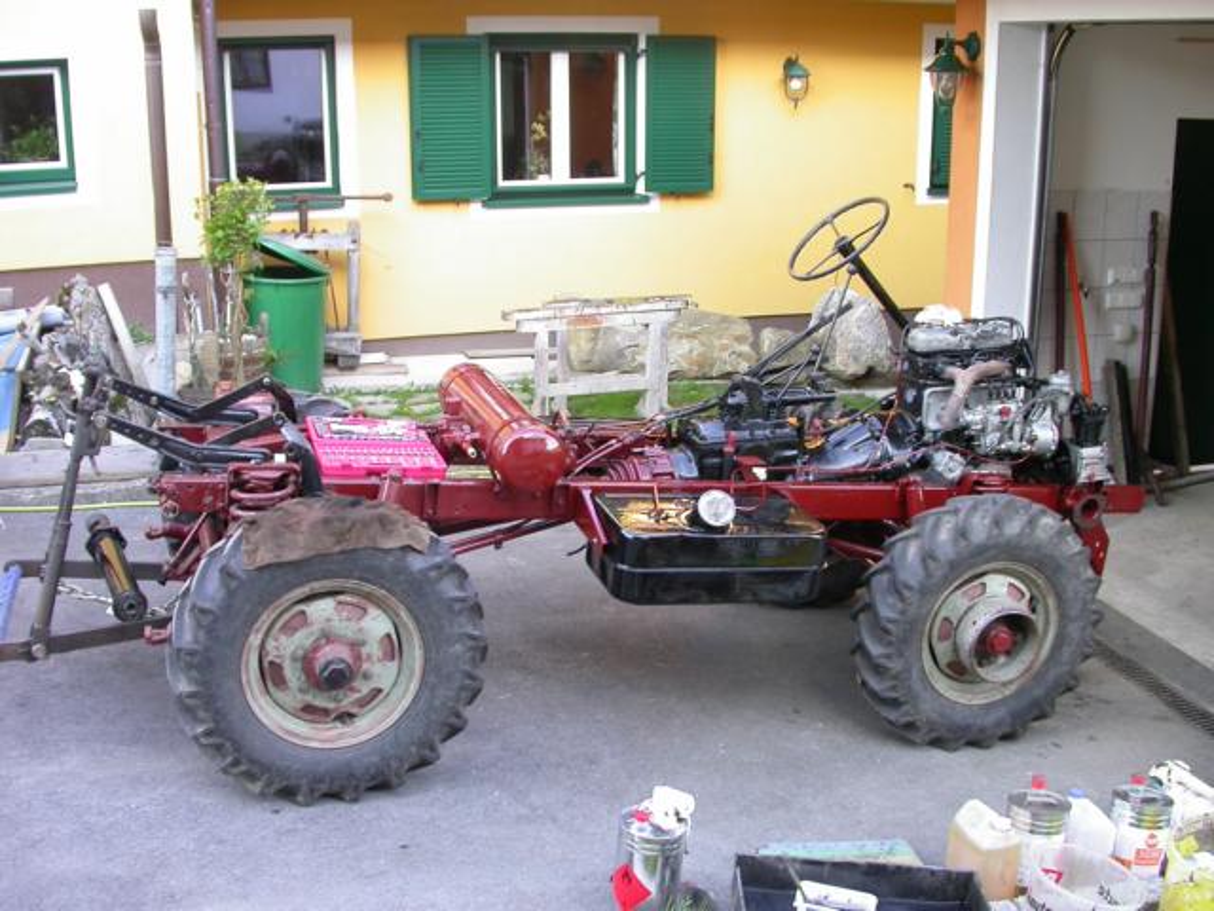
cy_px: 456
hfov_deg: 49.0
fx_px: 1333
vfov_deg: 37.7
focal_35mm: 38
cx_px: 607
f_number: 3
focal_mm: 7.85
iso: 100
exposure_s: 1/62.3
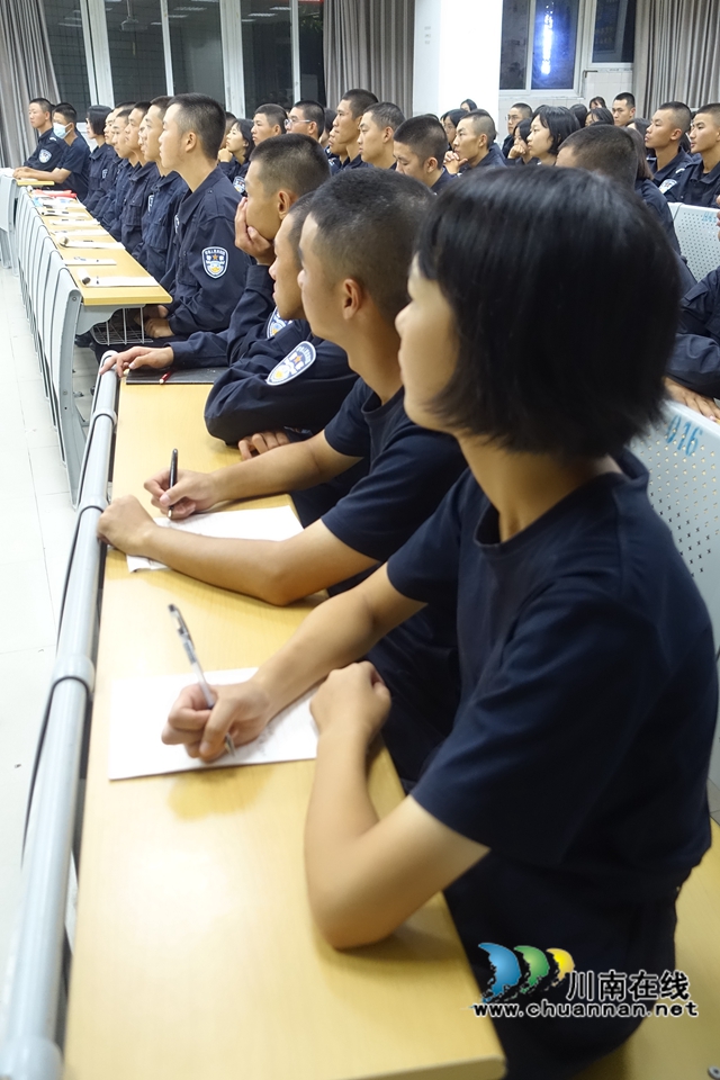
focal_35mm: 33
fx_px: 990
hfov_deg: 40.0
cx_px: 360
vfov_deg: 57.2
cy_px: 540
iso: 800
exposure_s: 1/20
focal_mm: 12.06
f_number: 2.8
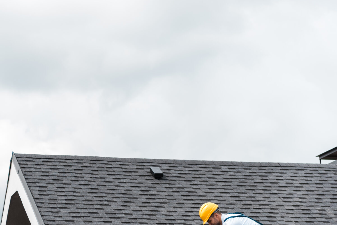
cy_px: 106
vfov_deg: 11.4
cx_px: 110
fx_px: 1123
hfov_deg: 17.0
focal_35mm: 120
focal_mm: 70
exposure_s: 1/2000
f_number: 3.5
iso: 100
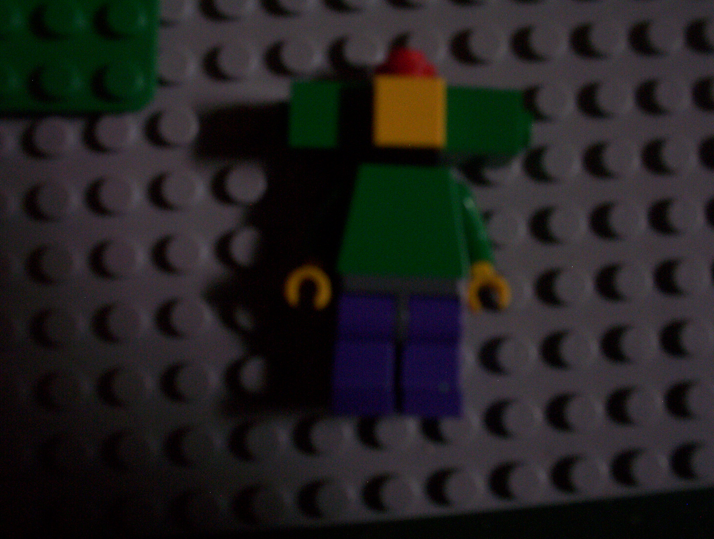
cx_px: 357
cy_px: 270
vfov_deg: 37.0
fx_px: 806
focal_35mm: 39
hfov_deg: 47.8
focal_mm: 6
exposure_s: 1/8
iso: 200
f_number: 4.5
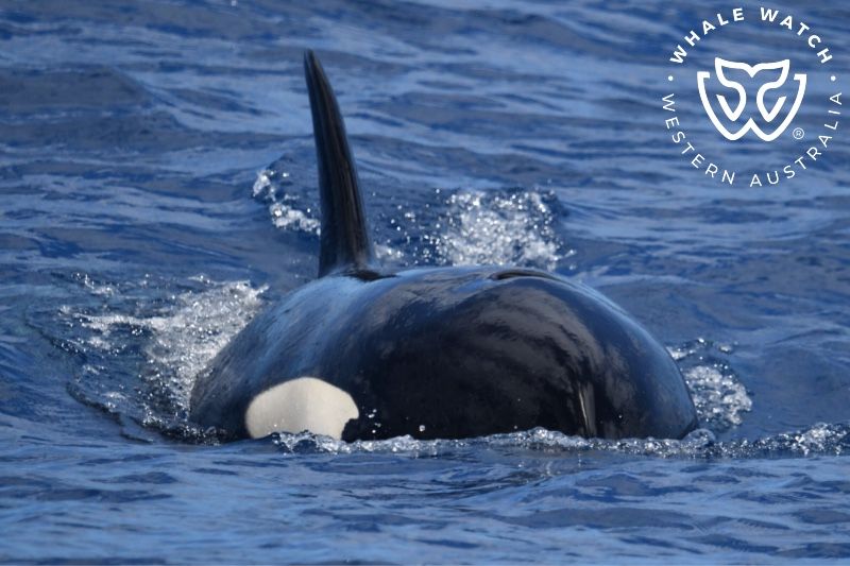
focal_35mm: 600
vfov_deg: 2.3
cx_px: 425
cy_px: 283
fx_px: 14163
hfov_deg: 3.4
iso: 1100
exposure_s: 1/8000
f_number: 6.3
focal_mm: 600
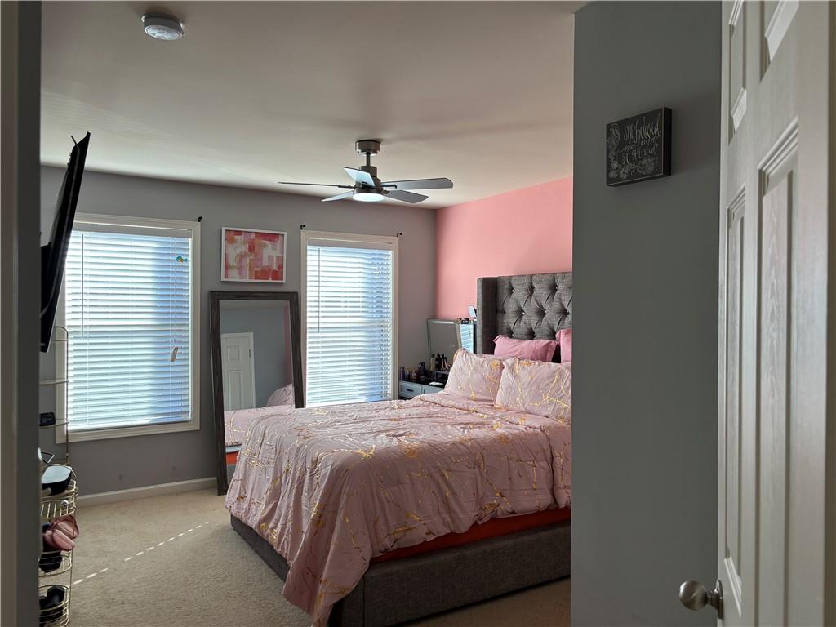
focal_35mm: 26
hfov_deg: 67.3
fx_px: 628
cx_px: 418
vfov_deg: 53.1
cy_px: 314
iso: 50
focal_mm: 5.96
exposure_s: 1/120
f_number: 1.6
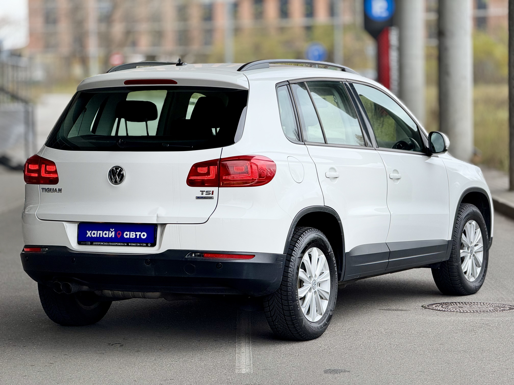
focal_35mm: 120
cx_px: 257
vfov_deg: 12.3
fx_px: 1782
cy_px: 192
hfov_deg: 16.4
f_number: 2.8
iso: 50
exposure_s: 1/99
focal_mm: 15.66
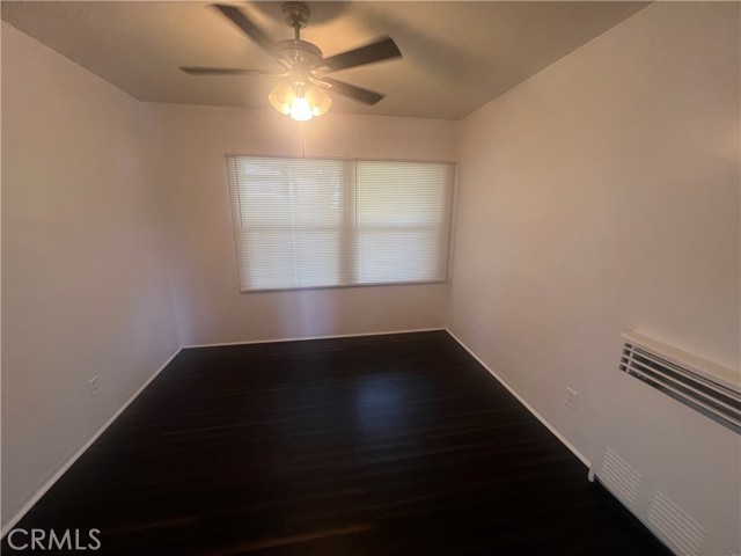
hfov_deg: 106.2
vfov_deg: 89.9
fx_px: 278
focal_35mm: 13
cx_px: 370
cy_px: 278
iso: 160
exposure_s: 1/60
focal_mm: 1.57
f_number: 1.8
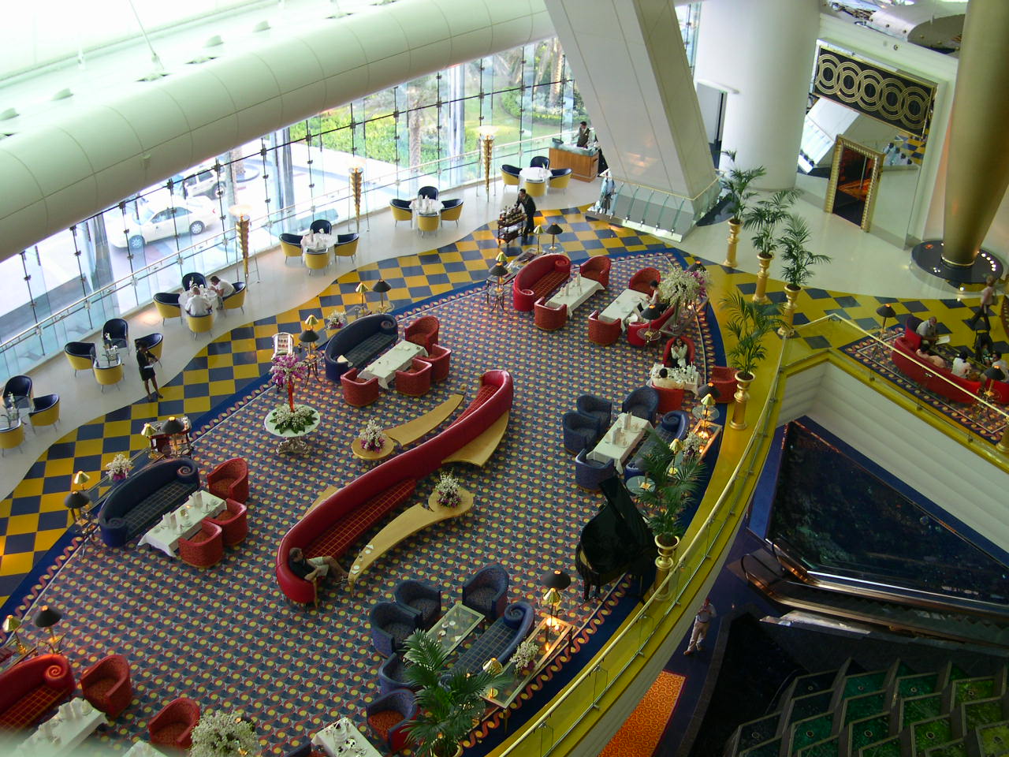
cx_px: 504
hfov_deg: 49.0
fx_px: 1108
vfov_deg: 37.7
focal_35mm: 38
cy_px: 378
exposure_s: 1/16.1
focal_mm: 8
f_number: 2.8
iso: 100
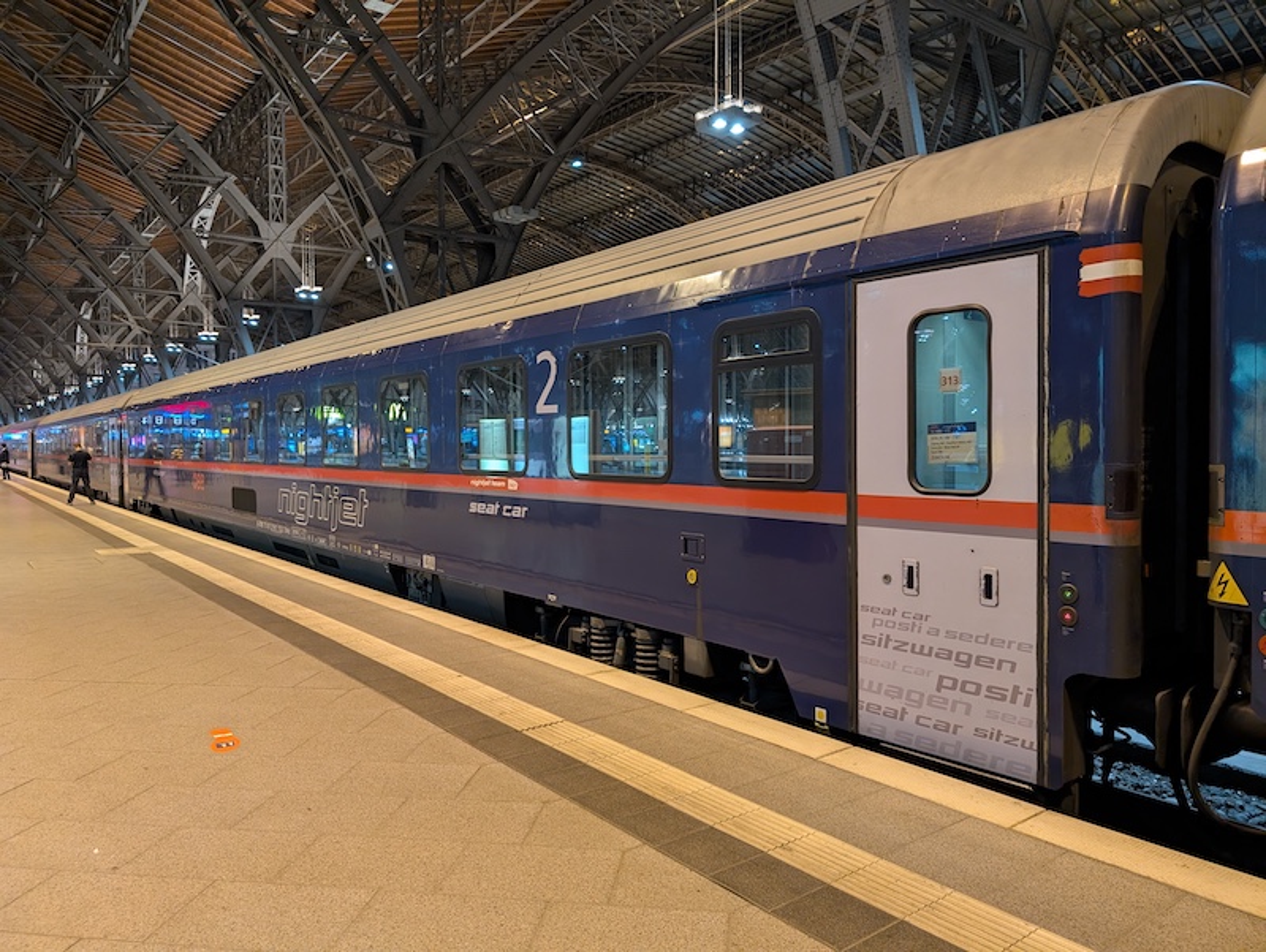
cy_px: 476
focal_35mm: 24
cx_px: 633
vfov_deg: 56.9
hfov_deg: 71.5
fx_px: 879
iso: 337
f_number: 1.68
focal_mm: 6.9
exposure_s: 1/33.3
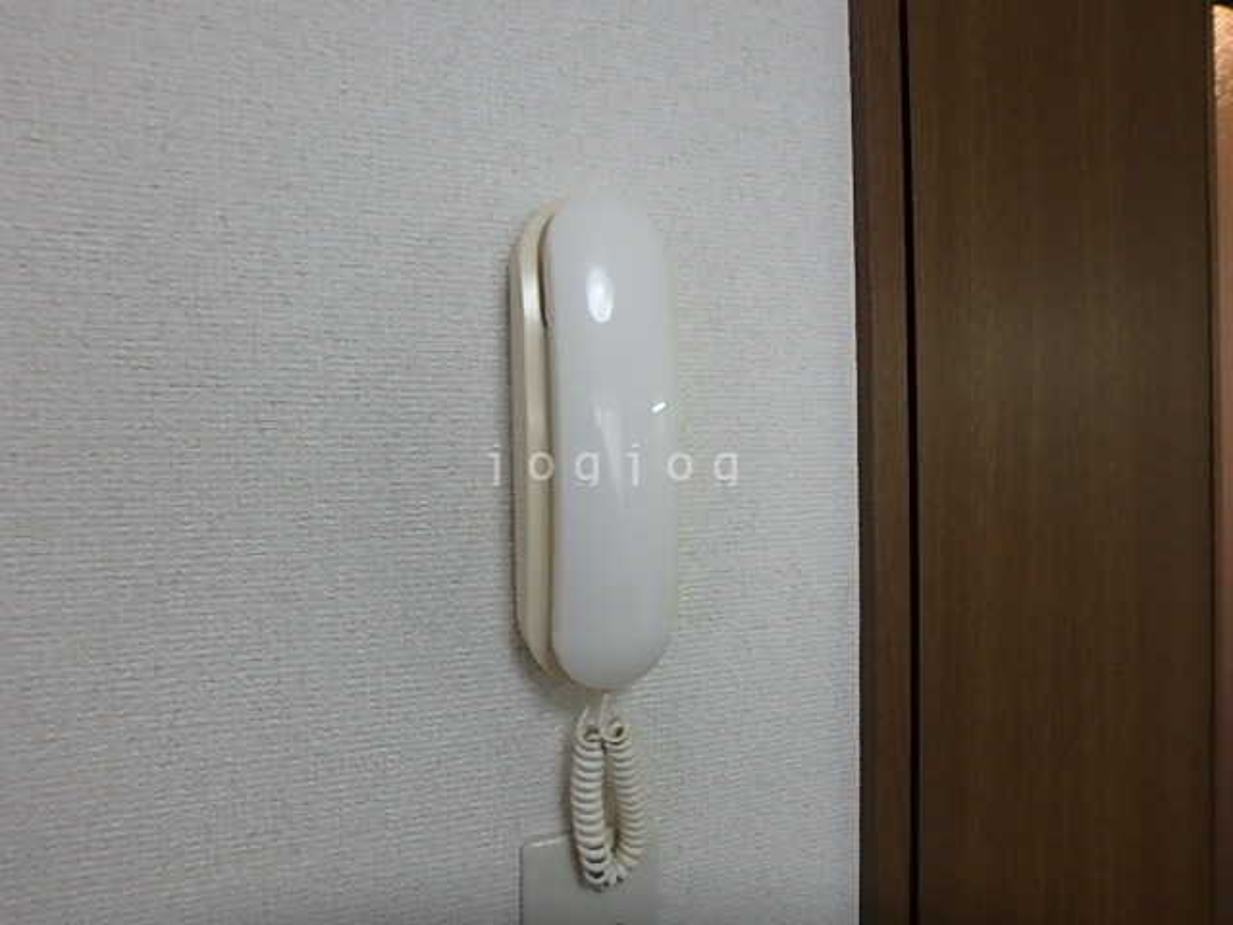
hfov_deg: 79.0
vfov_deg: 63.4
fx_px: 748
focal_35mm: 21
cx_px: 616
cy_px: 462
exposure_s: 1/30
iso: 320
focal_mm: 3.7
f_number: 3.5
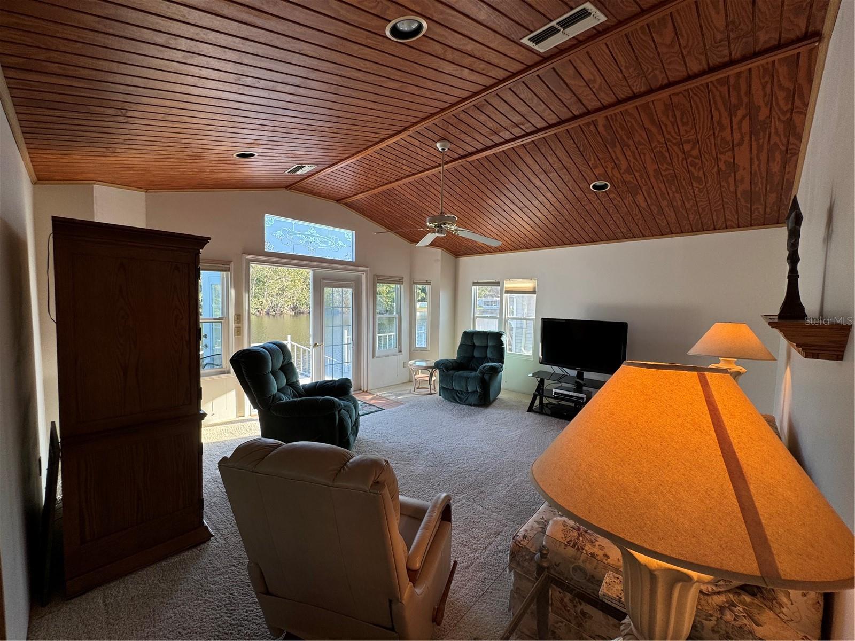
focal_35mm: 14
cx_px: 428
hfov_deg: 102.1
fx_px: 346
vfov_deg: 85.7
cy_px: 320
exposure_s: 1/120
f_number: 2.2
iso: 64
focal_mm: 2.22
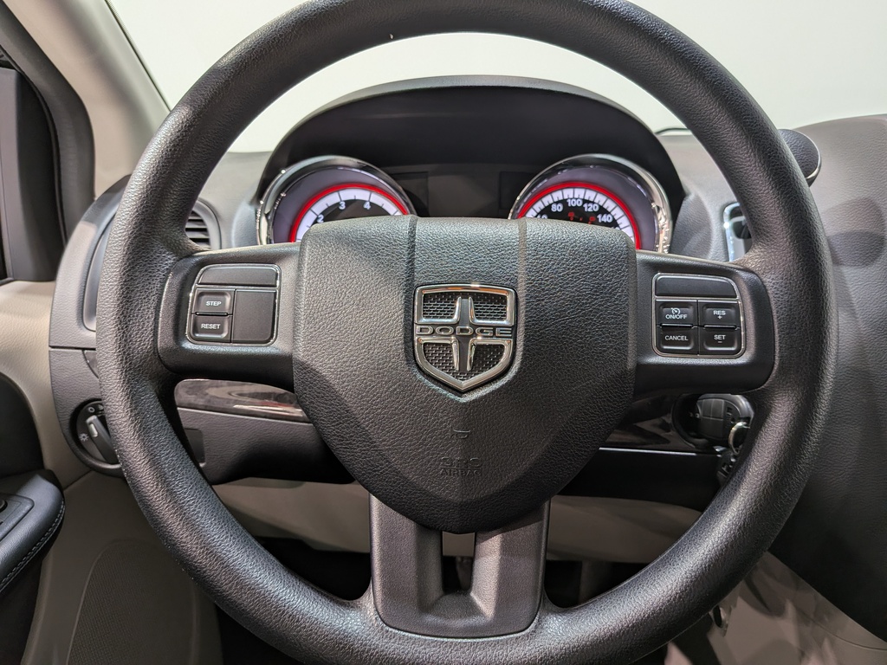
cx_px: 444
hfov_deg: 71.6
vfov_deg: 56.8
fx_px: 615
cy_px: 332
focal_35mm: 24
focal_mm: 4.53
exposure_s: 1/25
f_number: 1.7
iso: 52
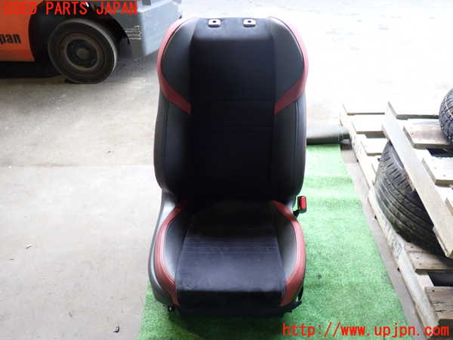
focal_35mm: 30
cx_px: 226
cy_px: 170
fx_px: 393
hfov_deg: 60.0
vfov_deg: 46.8
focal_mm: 5.4
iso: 200
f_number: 2.3
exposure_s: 1/40
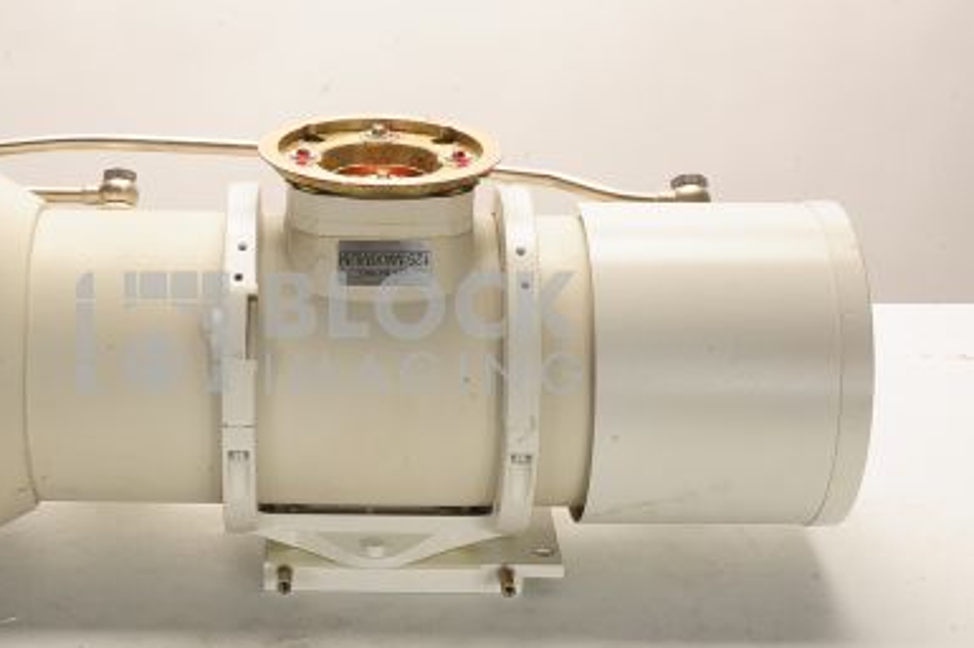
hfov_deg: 25.9
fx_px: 2108
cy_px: 333
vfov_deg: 17.5
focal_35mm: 78
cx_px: 329
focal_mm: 50
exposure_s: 1/160
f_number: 16
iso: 320
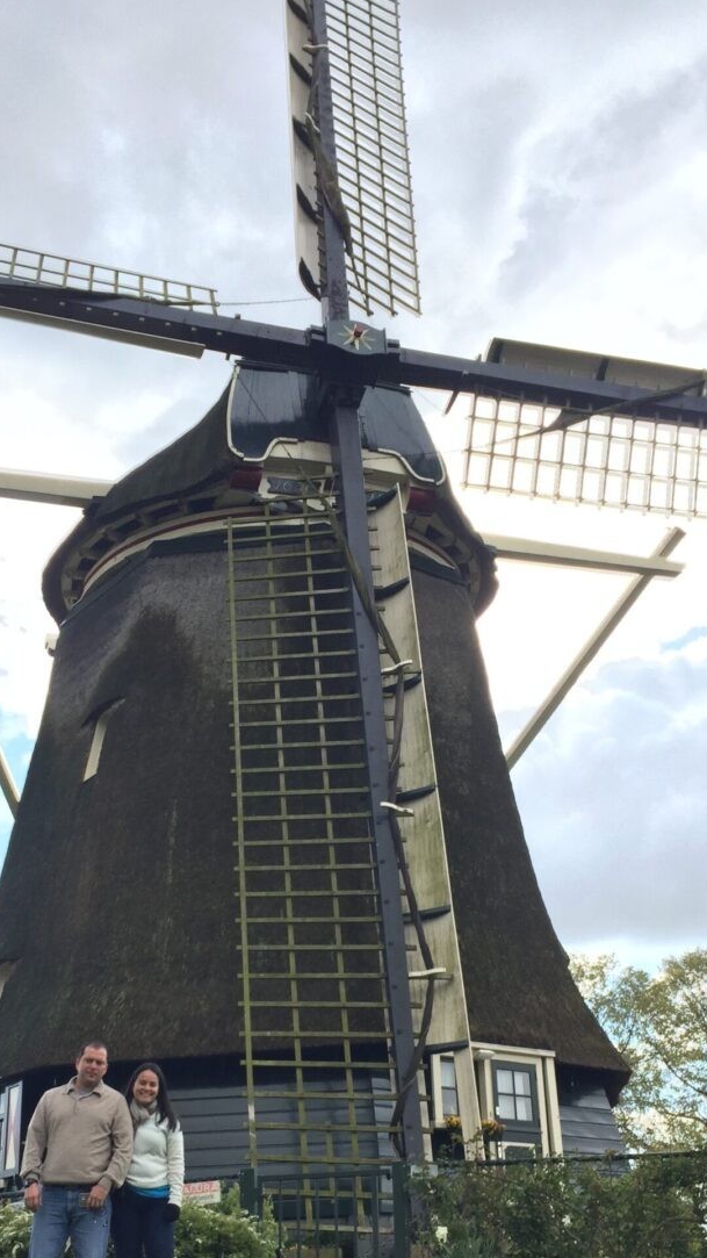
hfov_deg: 28.3
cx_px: 298
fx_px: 1400
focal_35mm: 42
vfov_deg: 47.6
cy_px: 833
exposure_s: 1/942
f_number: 2.2
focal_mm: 4.15
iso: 32
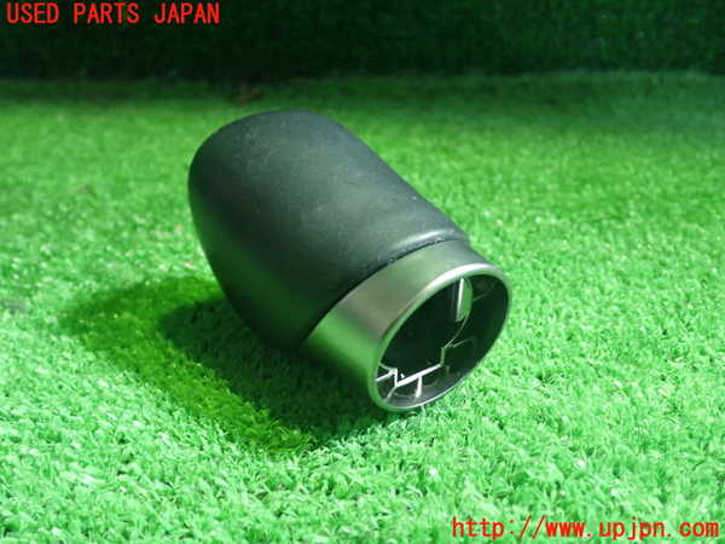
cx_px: 362
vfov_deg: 39.7
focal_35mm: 36
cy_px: 272
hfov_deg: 51.4
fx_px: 754
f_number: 2.5
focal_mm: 6.37
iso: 800
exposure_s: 1/25
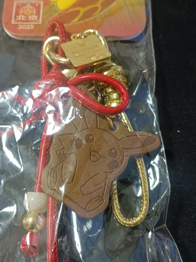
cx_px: 98
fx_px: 325
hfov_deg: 33.6
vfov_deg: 43.9
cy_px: 131
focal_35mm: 43
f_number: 1.8
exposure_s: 1/33.3
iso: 1823
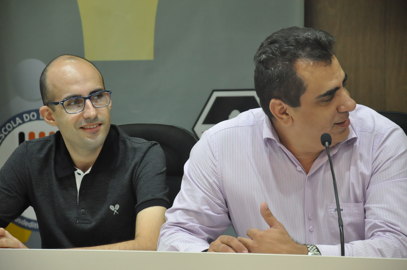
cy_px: 135
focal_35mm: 158
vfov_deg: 8.7
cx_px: 204
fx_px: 1778
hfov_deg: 13.1
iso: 2000
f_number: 5.6
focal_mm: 105
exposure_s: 1/100
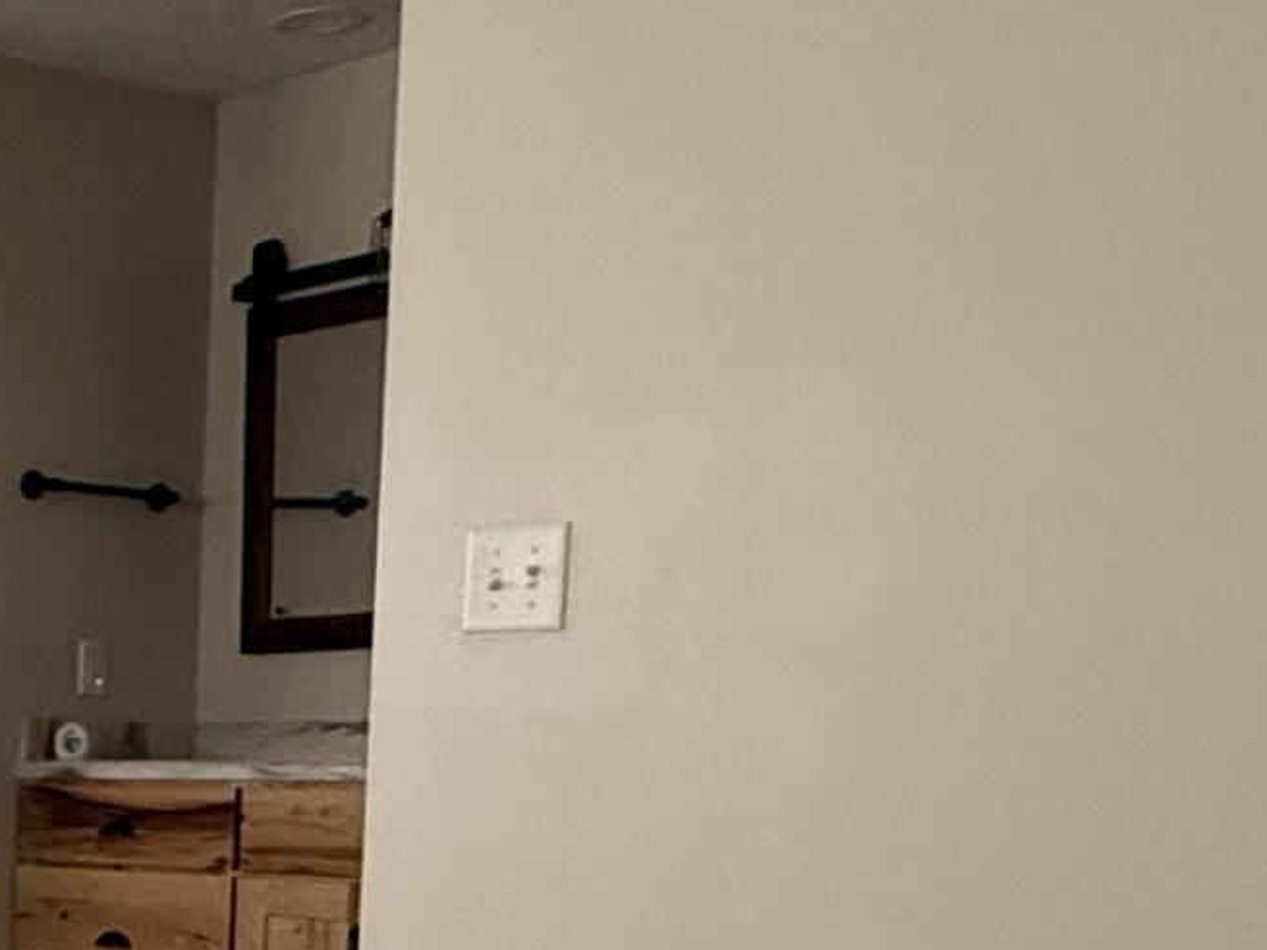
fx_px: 2343
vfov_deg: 22.2
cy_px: 917
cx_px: -651
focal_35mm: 64
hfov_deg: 23.8
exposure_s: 1/60
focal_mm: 2.22
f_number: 2.2
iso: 400
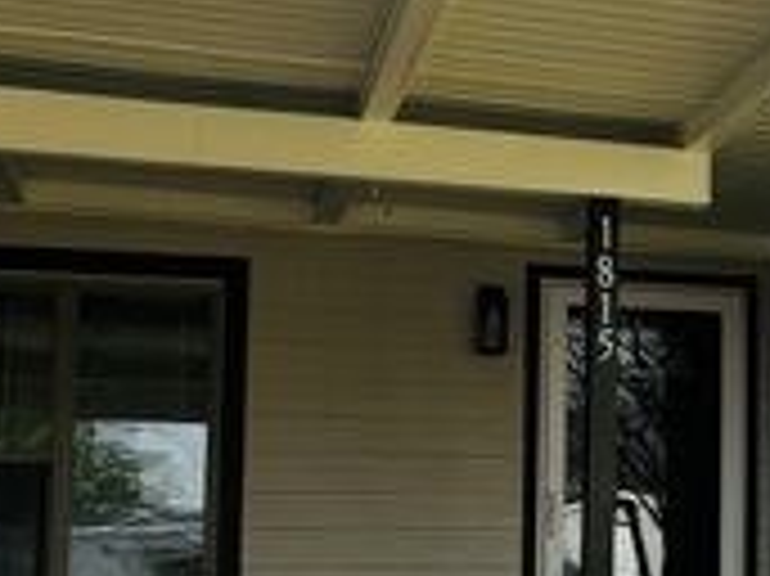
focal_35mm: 76
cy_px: 385
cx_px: 910
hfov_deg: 23.6
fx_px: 1689
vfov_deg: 19.3
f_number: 1.6
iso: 50
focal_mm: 5.96
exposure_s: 1/1751
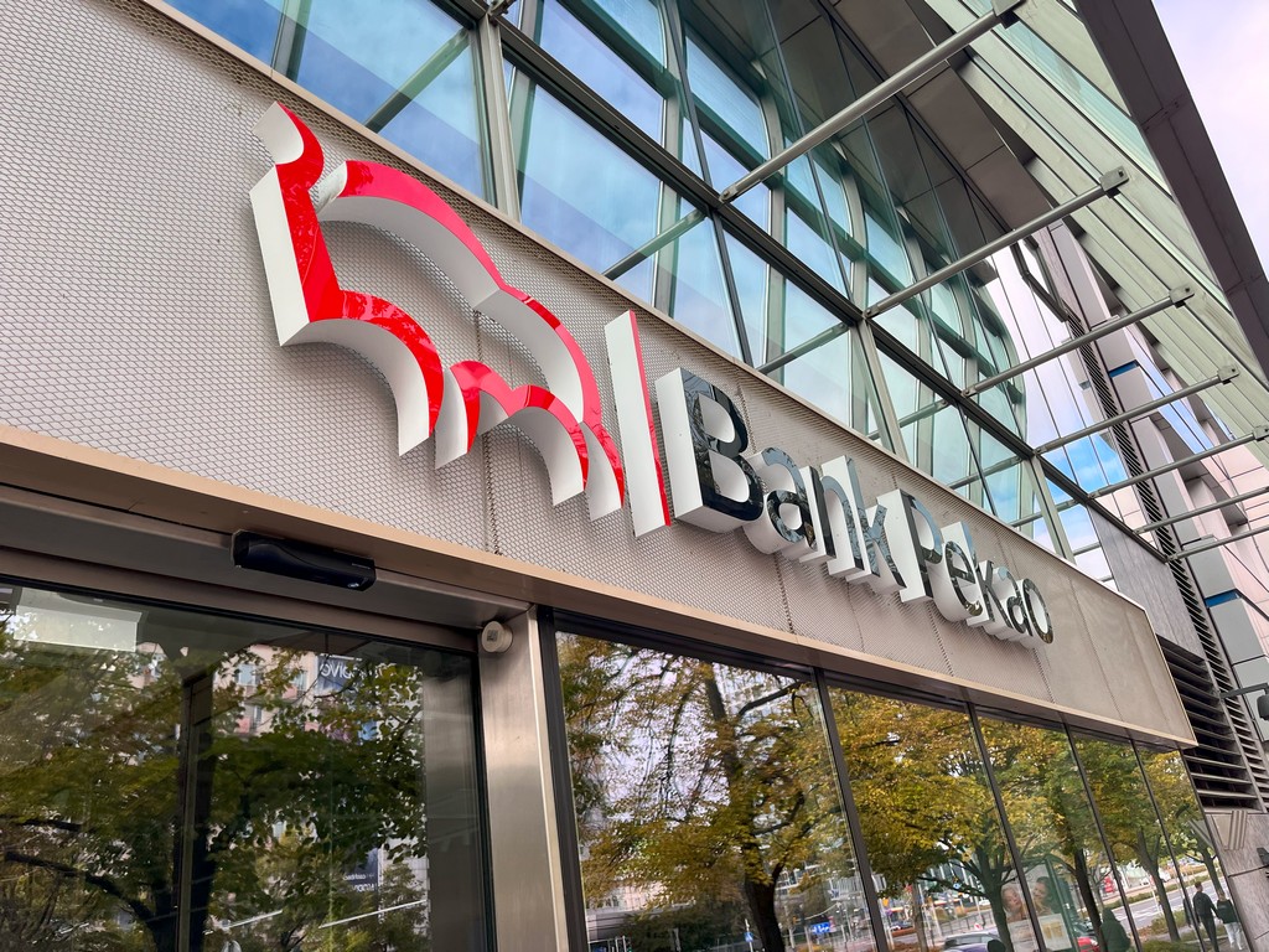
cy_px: 476
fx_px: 953
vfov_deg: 53.1
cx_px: 634
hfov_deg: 67.3
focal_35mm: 26
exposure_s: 1/477
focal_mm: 5.1
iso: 50
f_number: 1.6
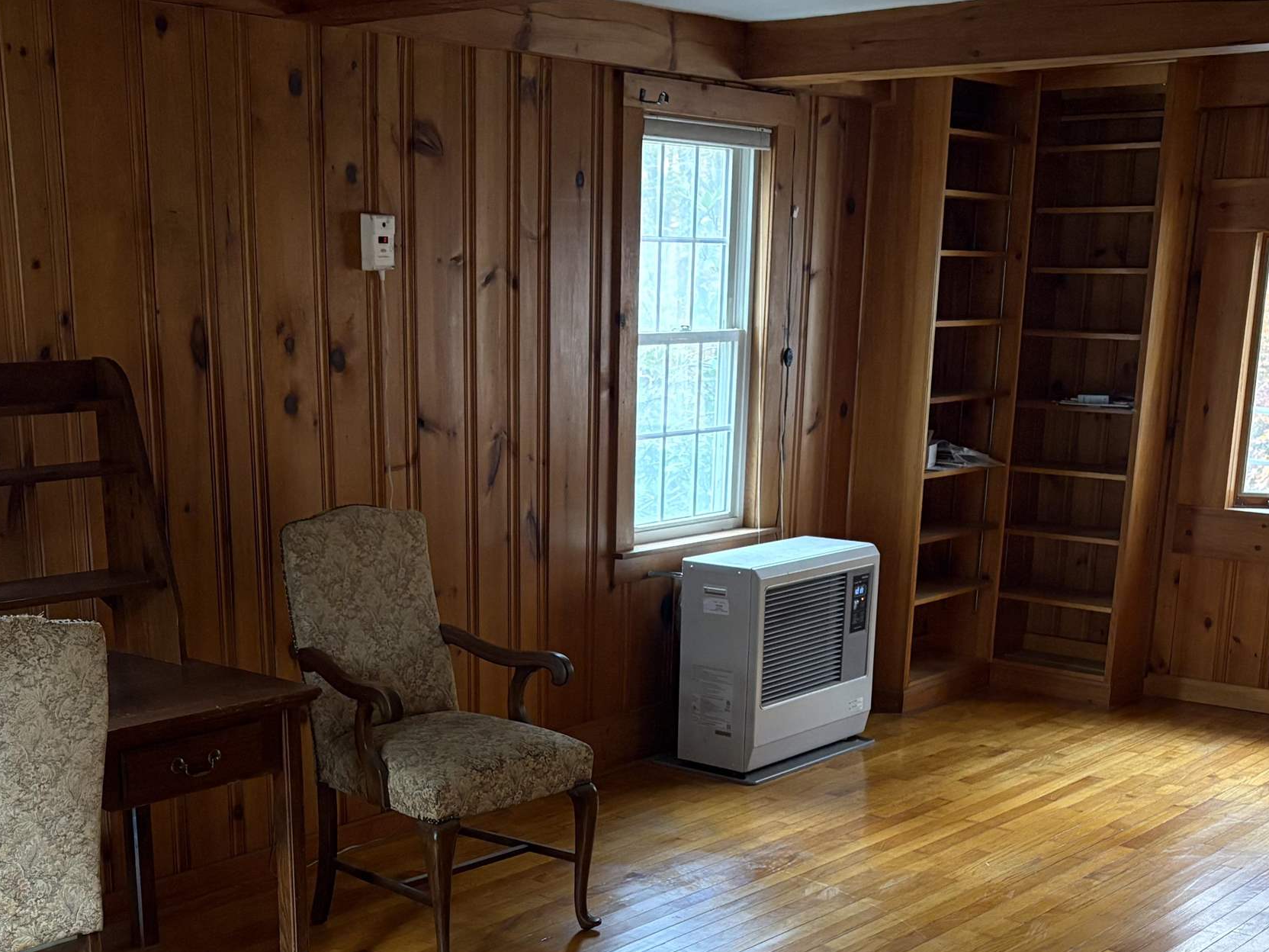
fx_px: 1760
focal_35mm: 48
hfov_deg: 39.6
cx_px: 606
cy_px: 792
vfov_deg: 29.4
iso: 400
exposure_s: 1/60
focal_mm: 5.96
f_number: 1.6
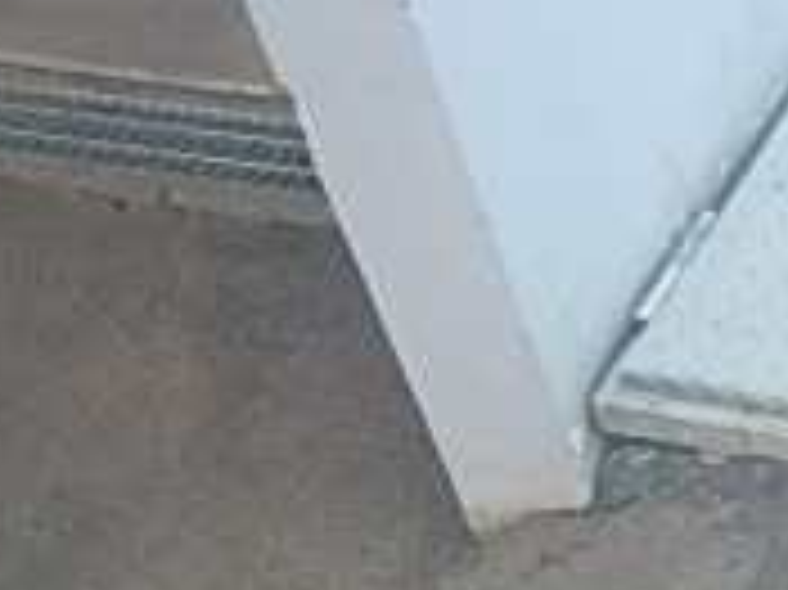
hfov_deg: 21.6
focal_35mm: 77
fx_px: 1752
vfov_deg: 19.1
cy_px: 284
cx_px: 1153
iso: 125
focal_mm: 3.7
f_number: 3.5
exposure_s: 1/80
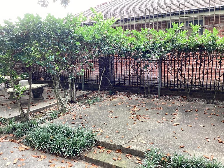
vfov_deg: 45.4
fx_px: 201
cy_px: 84
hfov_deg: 58.4
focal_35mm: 31
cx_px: 112
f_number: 2.4
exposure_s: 1/120
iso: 100
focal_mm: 3.3
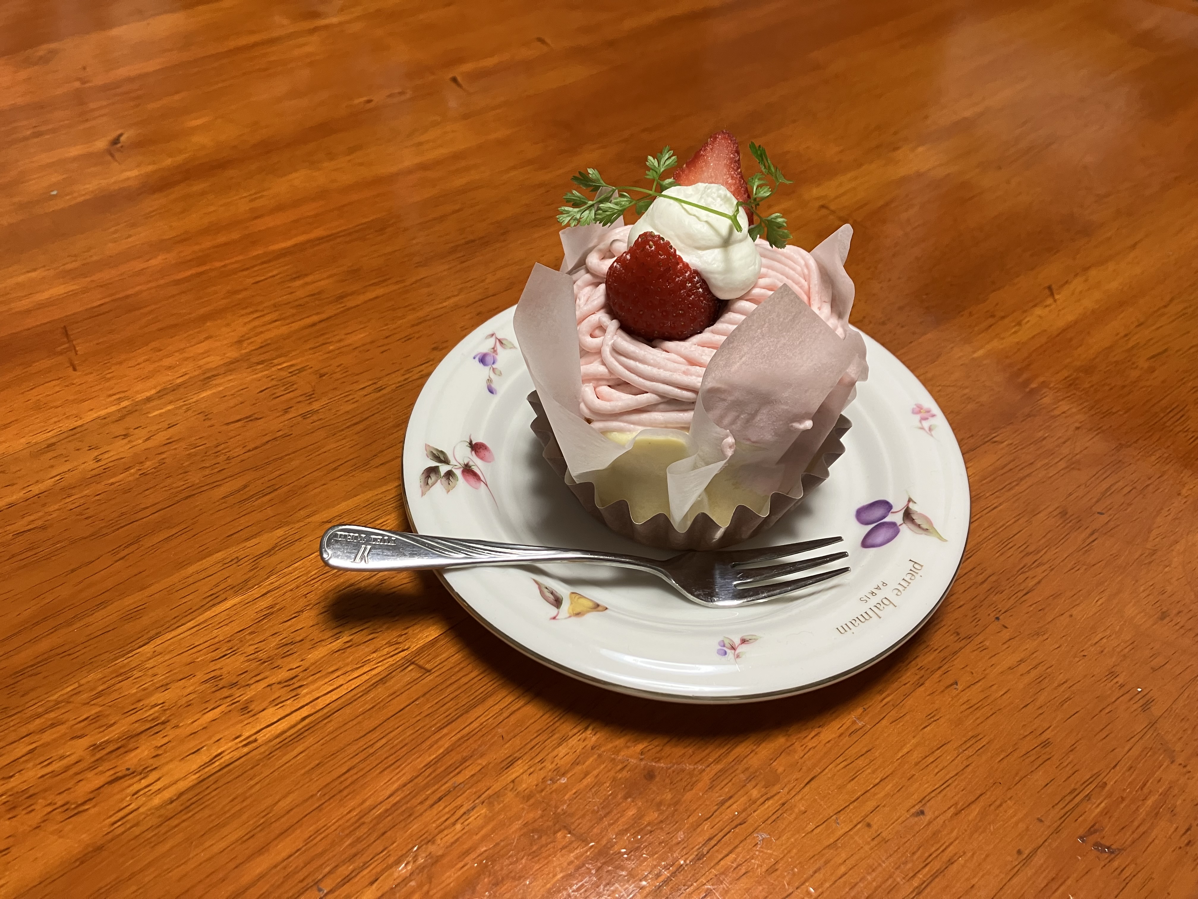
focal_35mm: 28
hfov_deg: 63.4
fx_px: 969
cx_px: 599
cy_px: 450
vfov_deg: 49.7
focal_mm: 3.99
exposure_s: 1/60
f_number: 1.8
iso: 125
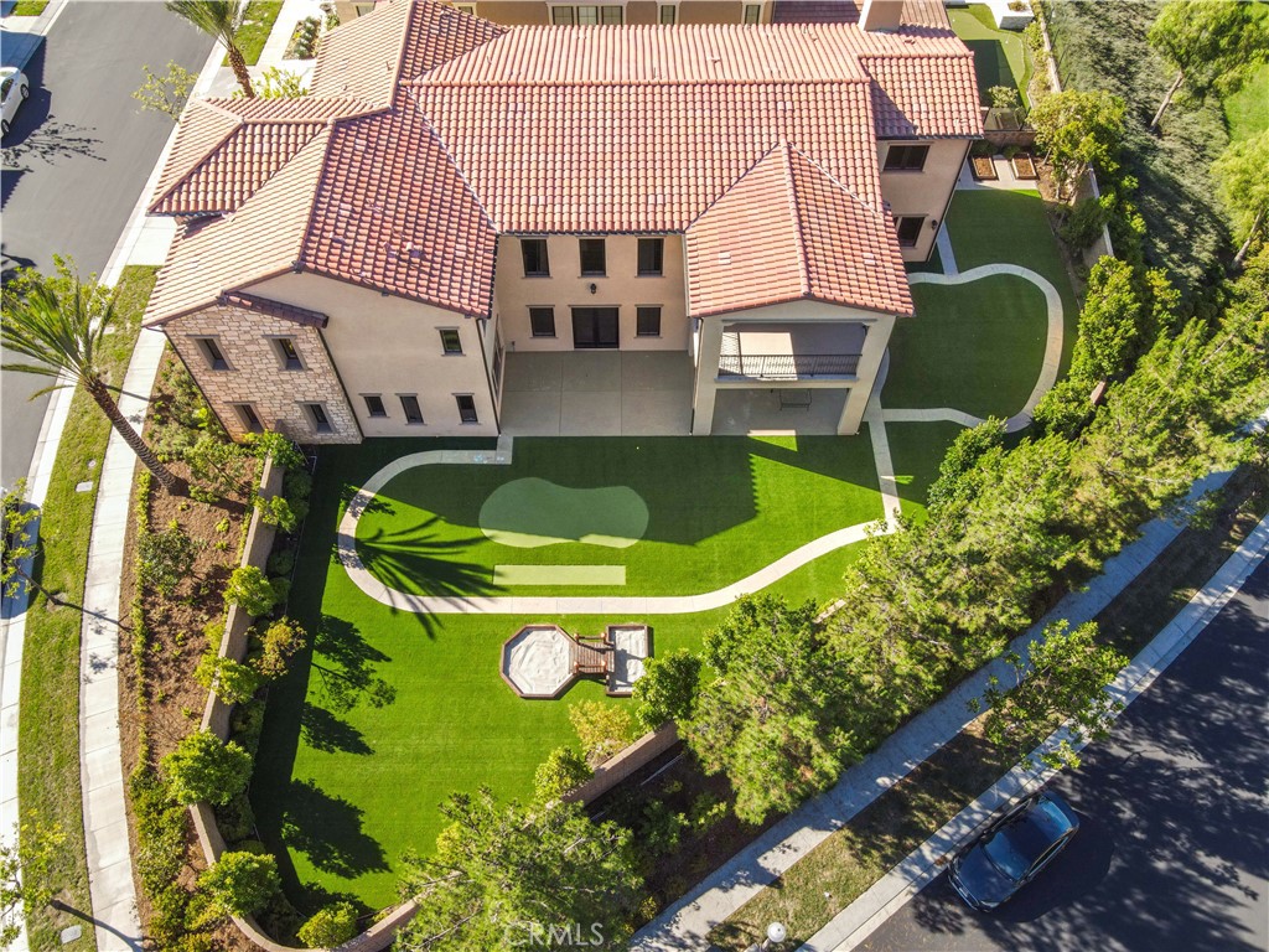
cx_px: 634
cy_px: 476
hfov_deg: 71.6
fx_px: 880
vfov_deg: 56.8
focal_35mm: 24
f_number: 2.8
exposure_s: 1/320
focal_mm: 4.5
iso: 100
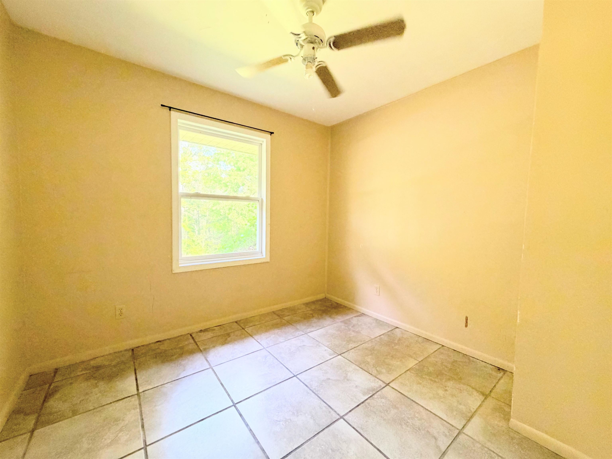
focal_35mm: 14
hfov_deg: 102.1
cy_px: 230
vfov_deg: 85.7
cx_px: 306
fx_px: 248
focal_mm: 2.22
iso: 500
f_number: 2.2
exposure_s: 1/60
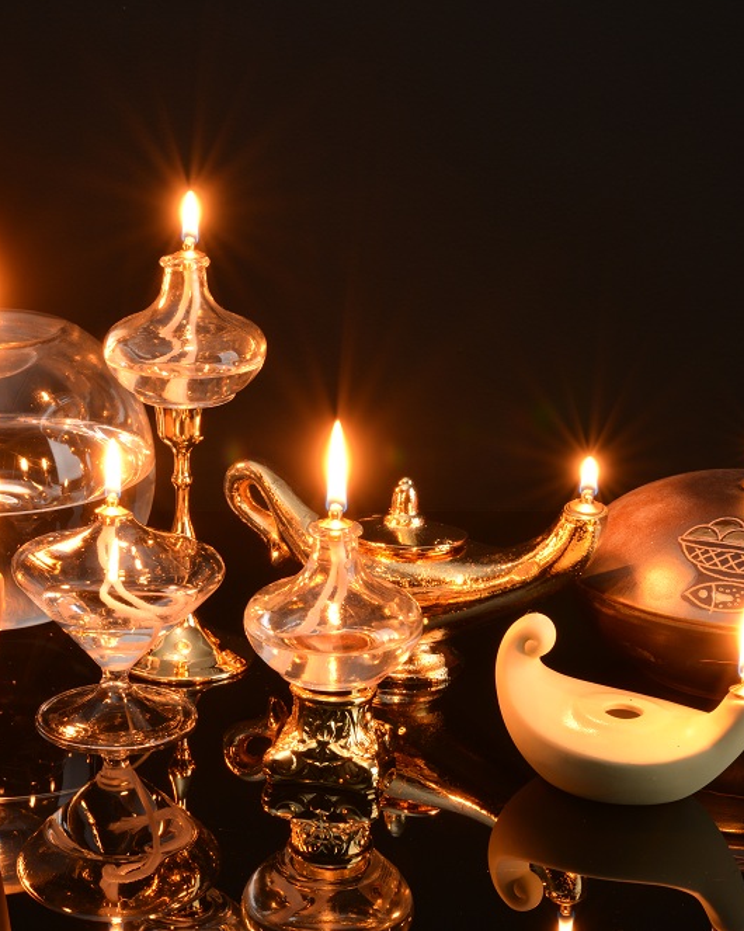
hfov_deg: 18.0
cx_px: 270
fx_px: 2341
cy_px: 464
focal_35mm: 85
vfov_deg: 22.5
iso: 125
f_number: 25
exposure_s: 10
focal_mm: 60
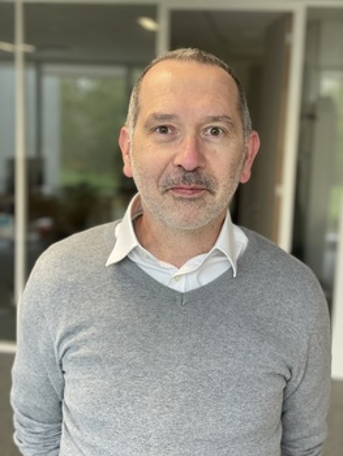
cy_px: 228
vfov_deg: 36.8
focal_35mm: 52
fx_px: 686
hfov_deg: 28.1
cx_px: 172
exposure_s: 1/100
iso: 100
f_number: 2
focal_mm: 6
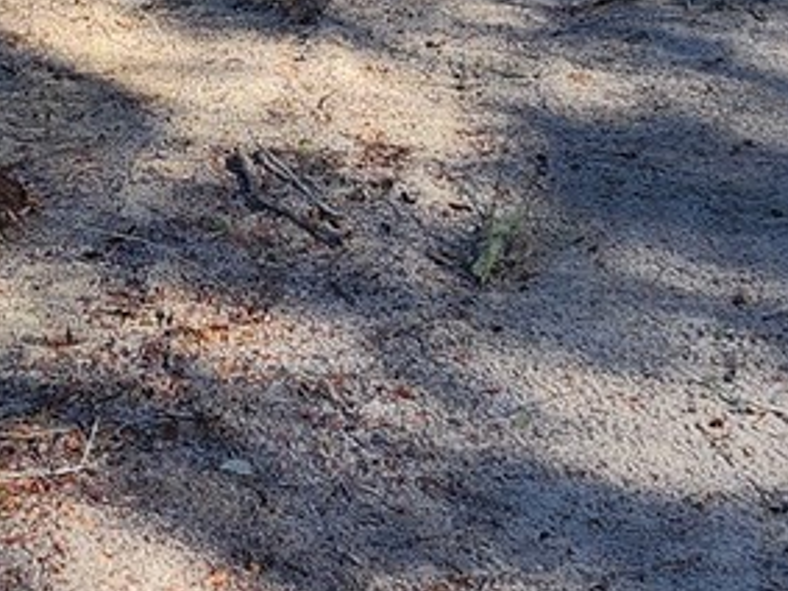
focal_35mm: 130
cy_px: -217
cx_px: 31
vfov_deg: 11.1
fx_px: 2958
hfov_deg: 15.0
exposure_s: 1/328
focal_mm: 6.4
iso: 12
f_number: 1.8
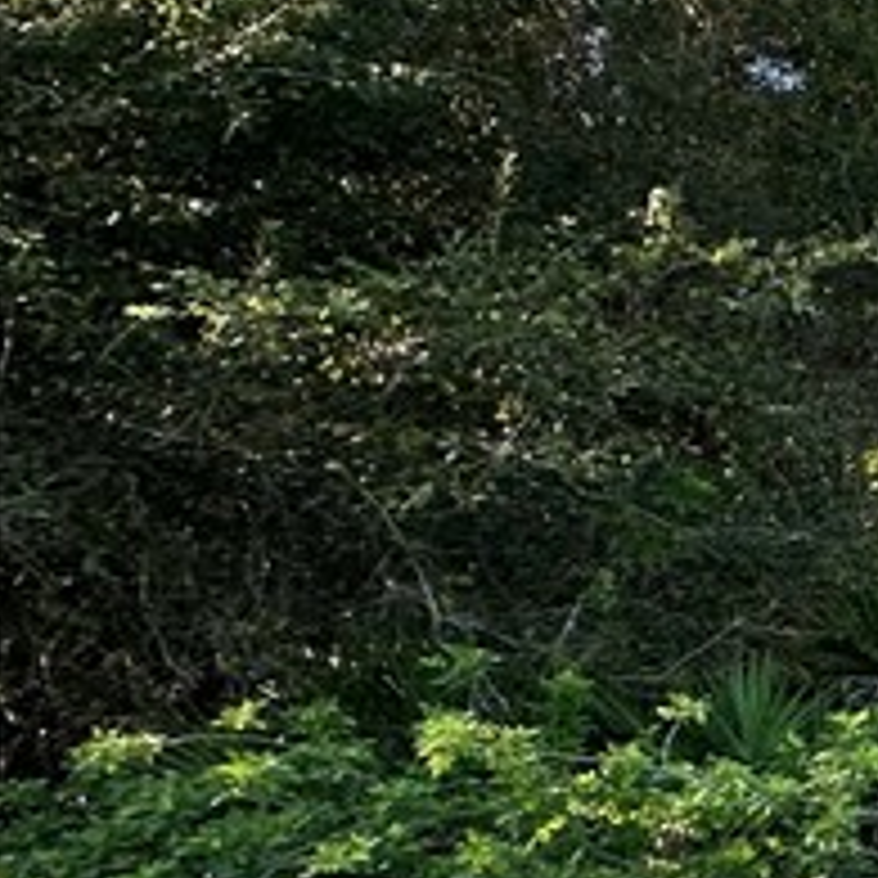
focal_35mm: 65
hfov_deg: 13.7
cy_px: 513
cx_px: 2296
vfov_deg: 26.4
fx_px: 1865
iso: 40
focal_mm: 2.22
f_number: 2.2
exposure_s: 1/281
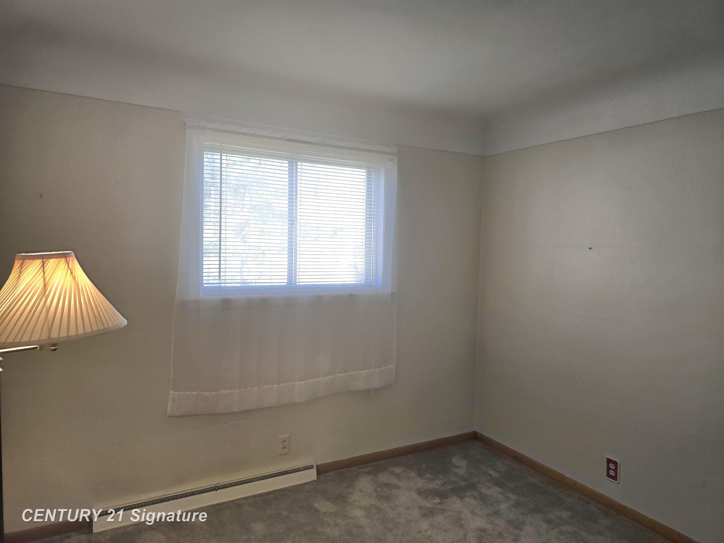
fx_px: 481
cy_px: 272
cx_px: 362
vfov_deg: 58.9
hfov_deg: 73.9
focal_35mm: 23
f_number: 1.7
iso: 32
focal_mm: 6.3
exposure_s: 1/60.2
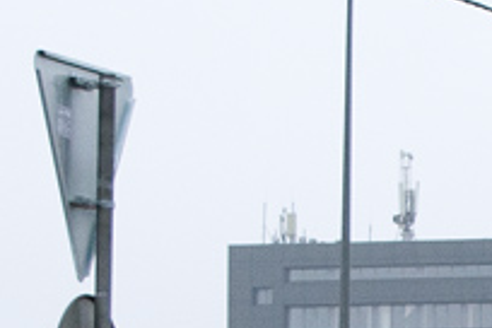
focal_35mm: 268
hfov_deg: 7.1
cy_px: 515
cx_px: 1259
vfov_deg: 5.1
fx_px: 3662
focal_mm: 28
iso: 400
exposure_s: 1/125
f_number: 5.6
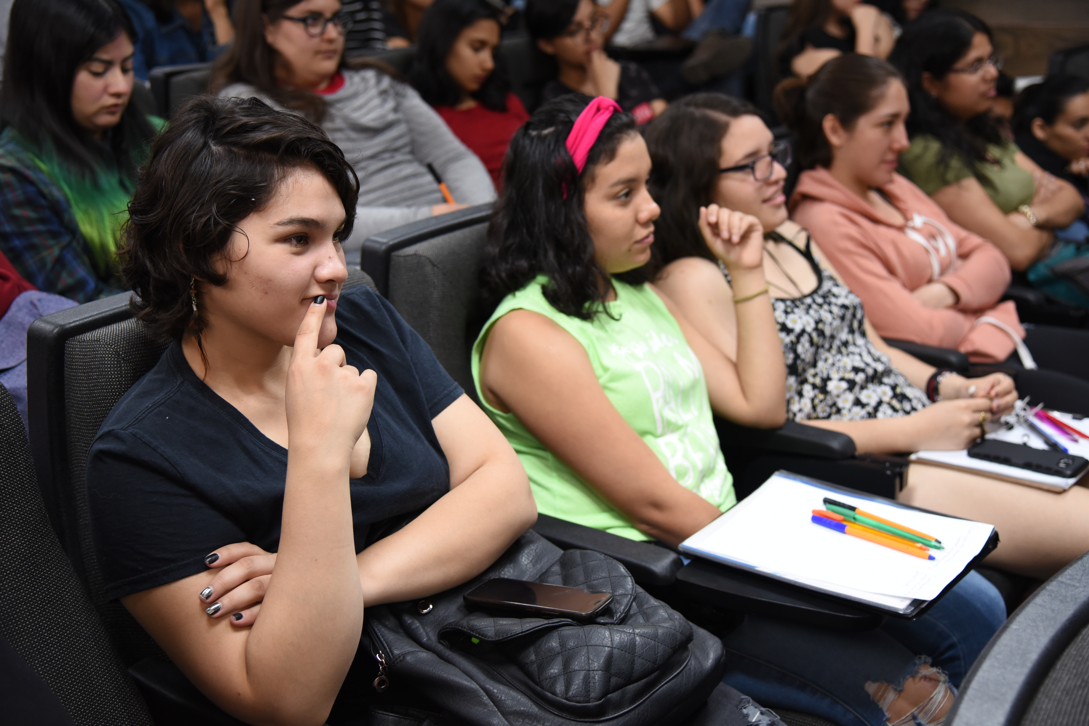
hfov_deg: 42.7
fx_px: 1391
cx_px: 544
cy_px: 363
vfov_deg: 29.2
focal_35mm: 46
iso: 1600
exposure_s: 1/100
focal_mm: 46
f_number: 4
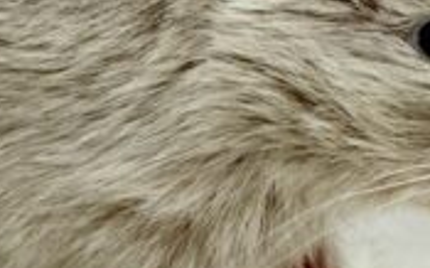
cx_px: 354
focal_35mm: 202
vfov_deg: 6.5
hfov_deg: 10.4
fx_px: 2365
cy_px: 30
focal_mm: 5.96
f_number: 1.6
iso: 40
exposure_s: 1/50
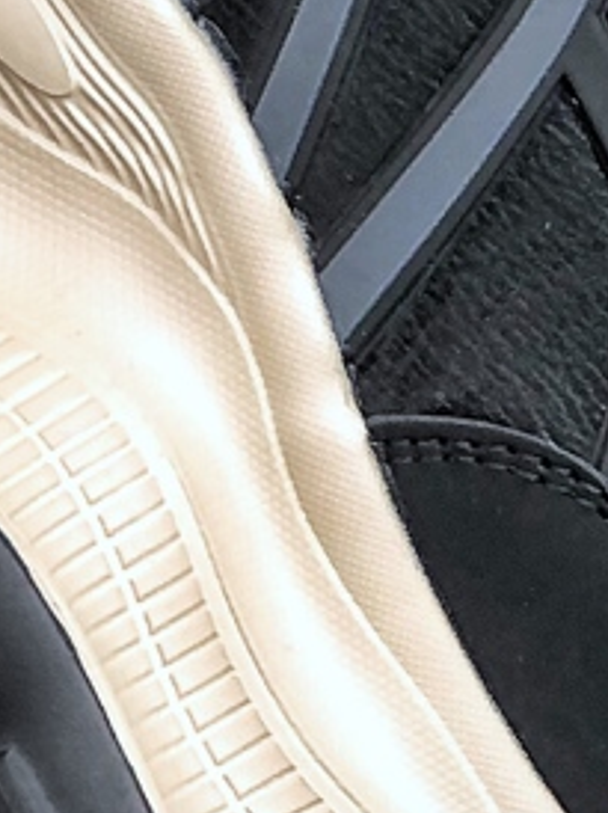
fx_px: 7037
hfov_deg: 4.9
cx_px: 27
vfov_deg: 6.6
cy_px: -65
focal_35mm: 300
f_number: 2.8
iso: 32
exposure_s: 1/50
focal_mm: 6.6
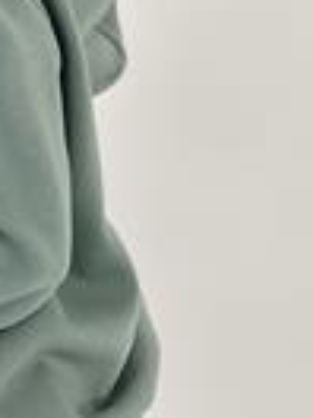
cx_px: -130
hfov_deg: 6.1
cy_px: 30
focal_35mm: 241
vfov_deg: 8.2
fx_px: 2906
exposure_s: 1/100
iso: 50
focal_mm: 9
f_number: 2.8
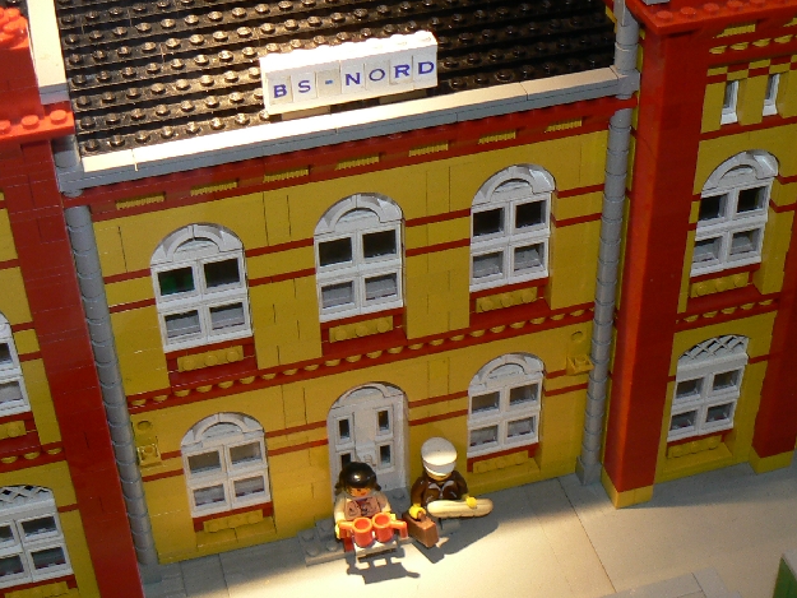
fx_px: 1359
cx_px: 367
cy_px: 226
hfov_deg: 32.7
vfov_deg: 24.8
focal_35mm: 59
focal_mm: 6
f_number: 2.8
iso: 100
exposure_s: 1/30
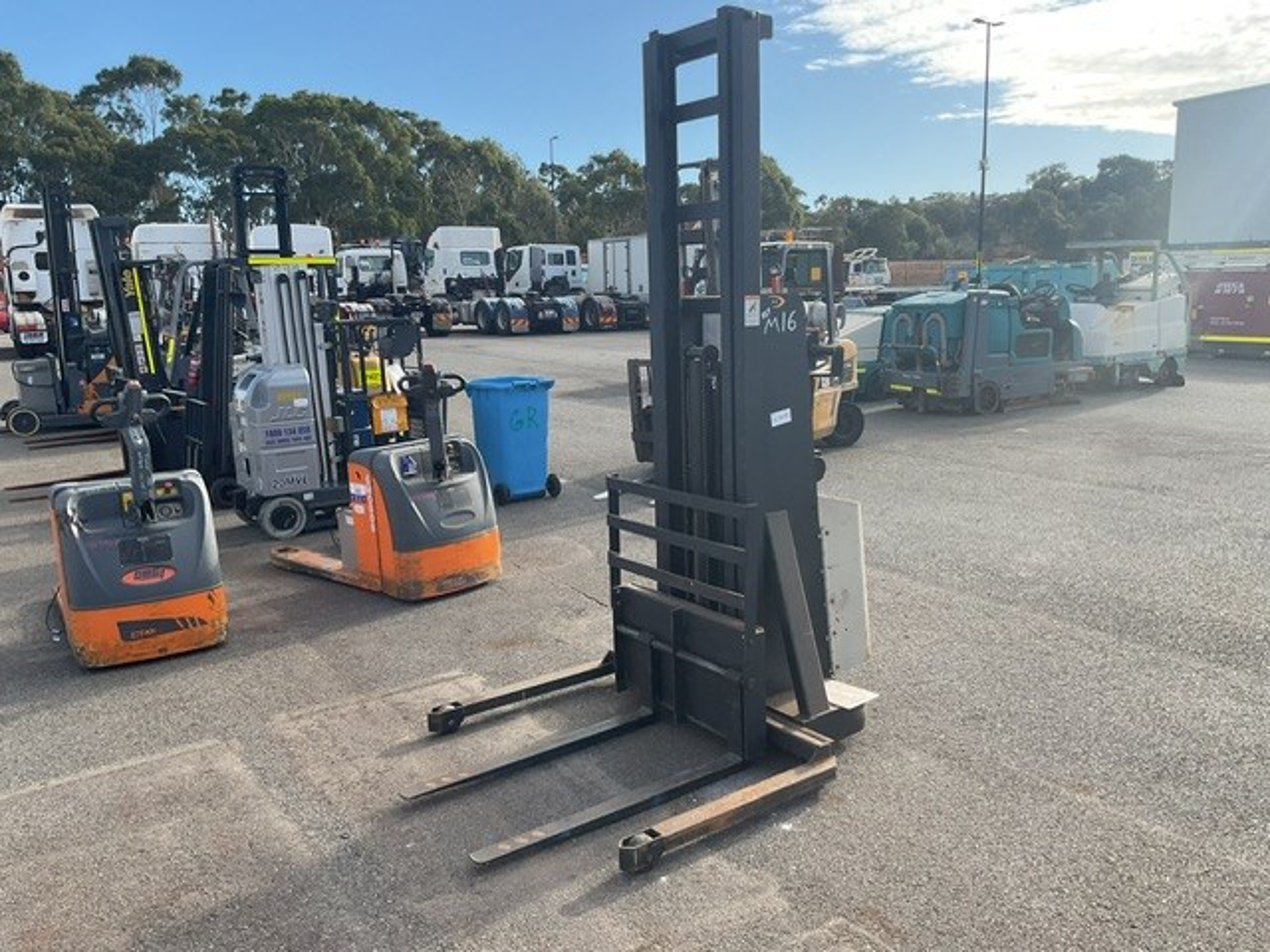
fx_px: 1064
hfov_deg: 61.7
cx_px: 635
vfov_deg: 48.2
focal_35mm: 29
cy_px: 476
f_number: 1.8
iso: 16
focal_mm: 3
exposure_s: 1/749
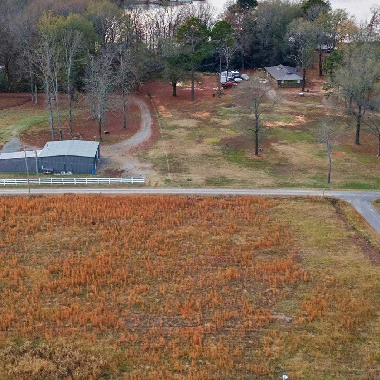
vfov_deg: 28.6
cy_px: 172
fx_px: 745
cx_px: 161
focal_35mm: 60
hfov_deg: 28.6
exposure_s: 1/640
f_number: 1.8
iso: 400
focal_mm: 8.7
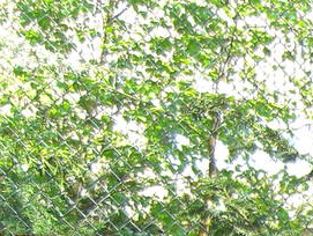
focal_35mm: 224
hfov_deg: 7.8
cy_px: 673
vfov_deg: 6.2
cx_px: 884
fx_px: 2028
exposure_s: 1/125
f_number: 2.8
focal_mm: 7.9
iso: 80
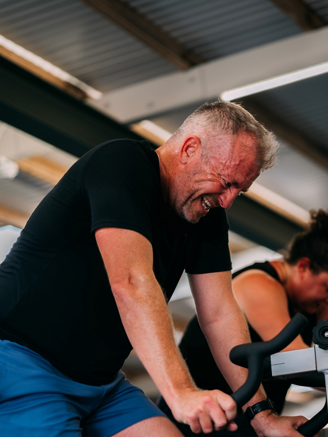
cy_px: 217
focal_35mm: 109
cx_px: 236
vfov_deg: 18.0
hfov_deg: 13.5
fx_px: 1377
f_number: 1.8
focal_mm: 75
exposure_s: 1/160
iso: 1000
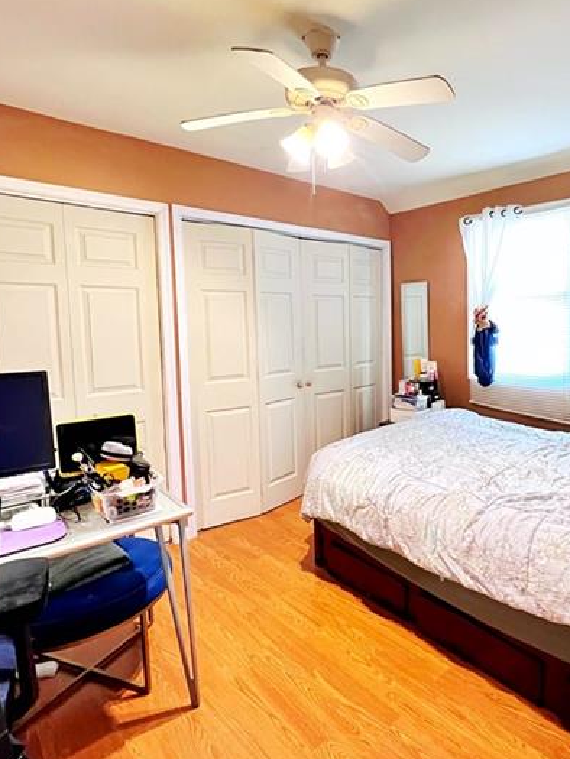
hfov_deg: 67.0
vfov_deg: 84.6
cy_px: 360
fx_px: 417
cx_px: 376
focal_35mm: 19
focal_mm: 1.57
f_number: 1.8
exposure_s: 1/30
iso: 1250
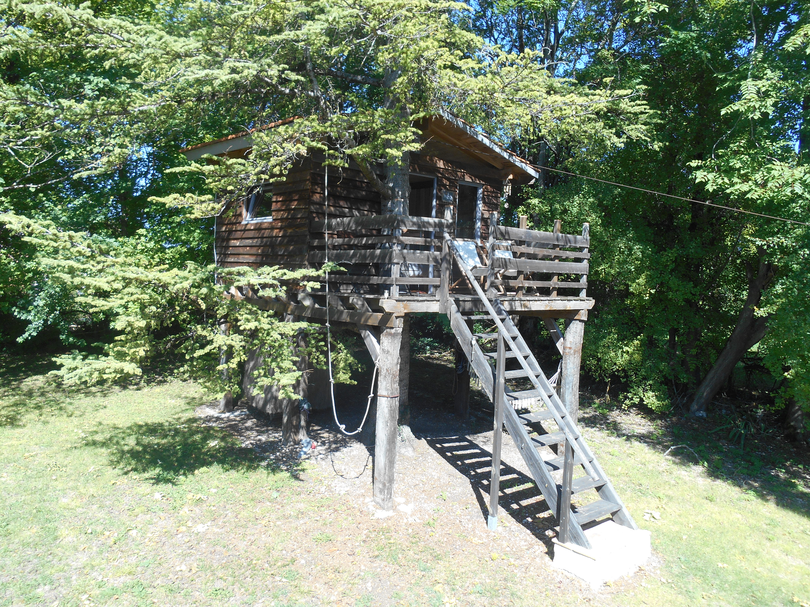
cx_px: 405
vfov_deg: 53.1
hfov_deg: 67.3
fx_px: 608
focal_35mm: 26
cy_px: 304
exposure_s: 1/250
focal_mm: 4.7
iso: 80
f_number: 3.4
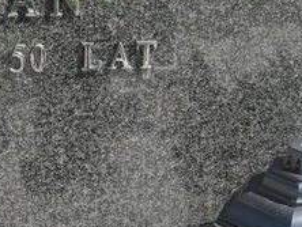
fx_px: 1572
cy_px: 90
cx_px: 3
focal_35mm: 180
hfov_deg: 10.9
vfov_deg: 8.3
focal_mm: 10.7
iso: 100
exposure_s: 1/400
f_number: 3.5
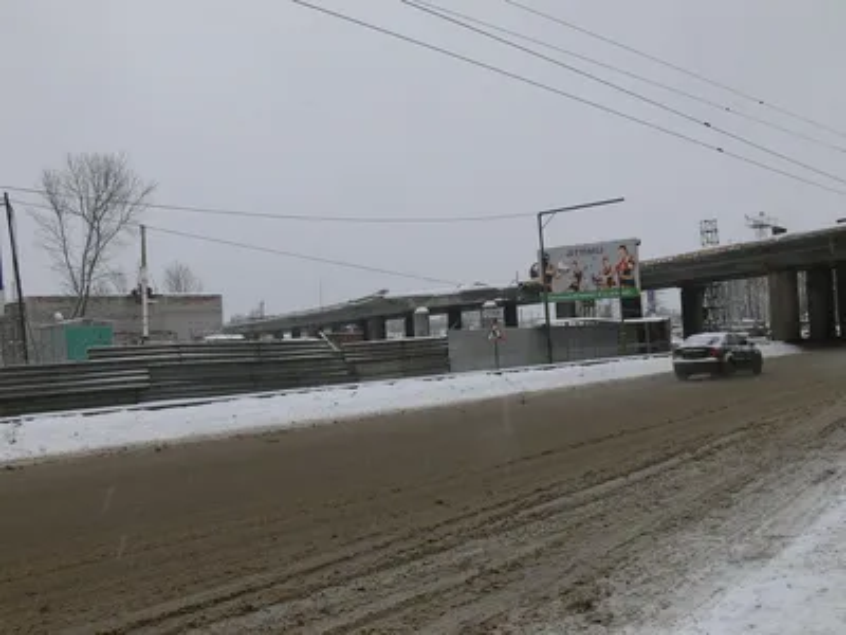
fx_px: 855
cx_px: 423
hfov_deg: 52.6
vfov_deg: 40.7
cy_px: 318
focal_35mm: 35
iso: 80
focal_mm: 7.4
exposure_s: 1/100
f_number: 5
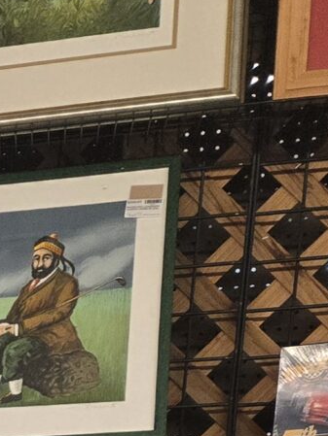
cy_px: 936
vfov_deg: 12.7
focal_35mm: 131
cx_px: -568
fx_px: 1654
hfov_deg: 9.5
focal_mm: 5.4
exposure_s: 1/120
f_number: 1.8
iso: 250
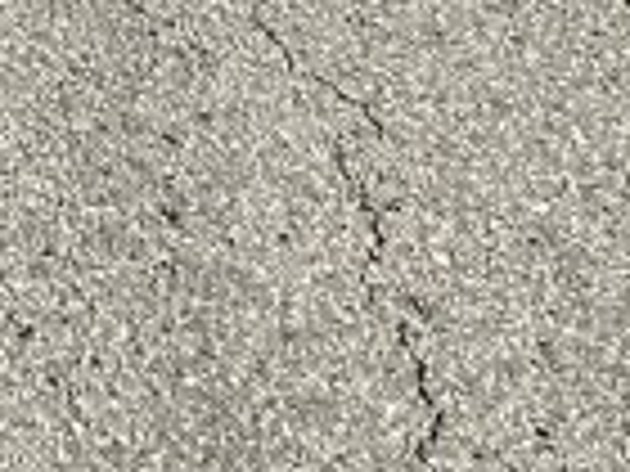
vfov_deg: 6.4
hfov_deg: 8.7
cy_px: -957
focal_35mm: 212
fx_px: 3858
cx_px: -706
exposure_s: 1/2427
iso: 16
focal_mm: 3
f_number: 1.8
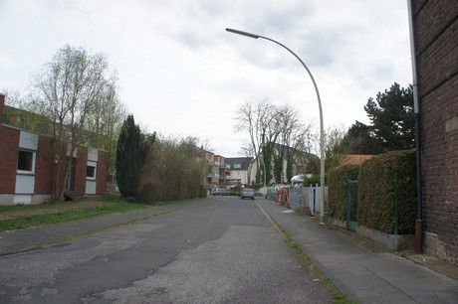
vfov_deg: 47.9
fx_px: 343
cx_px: 229
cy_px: 152
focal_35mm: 27
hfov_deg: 67.4
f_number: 7.1
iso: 200
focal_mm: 18
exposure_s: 1/250
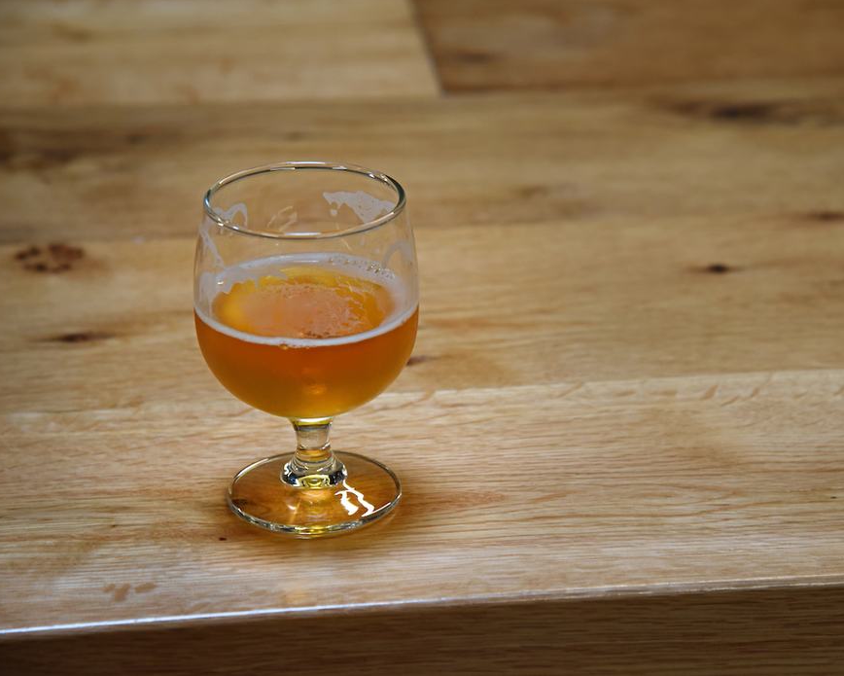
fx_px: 3398
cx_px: 500
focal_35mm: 136
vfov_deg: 11.4
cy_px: 337
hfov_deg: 14.2
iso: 1600
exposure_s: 1/80
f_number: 6.3
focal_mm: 120
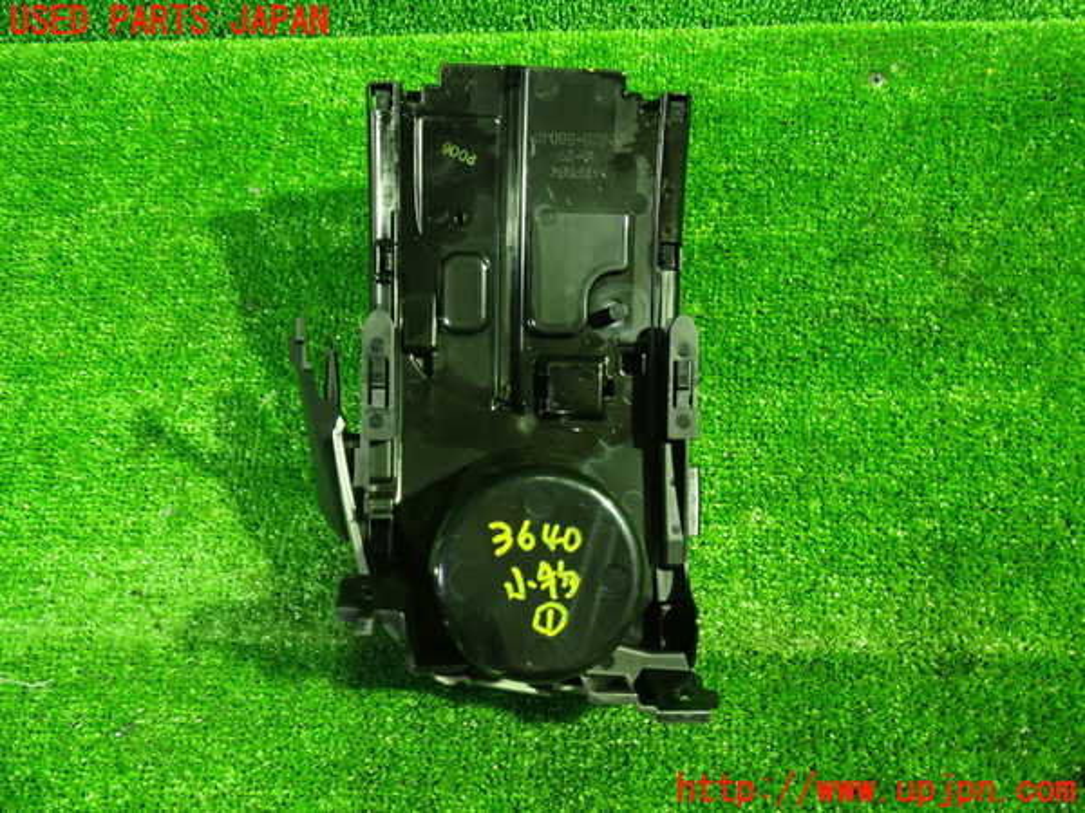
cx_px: 542
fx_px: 940
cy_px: 406
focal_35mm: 30
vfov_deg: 46.8
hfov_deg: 60.0
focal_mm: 5.4
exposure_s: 1/15
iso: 800
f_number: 2.3
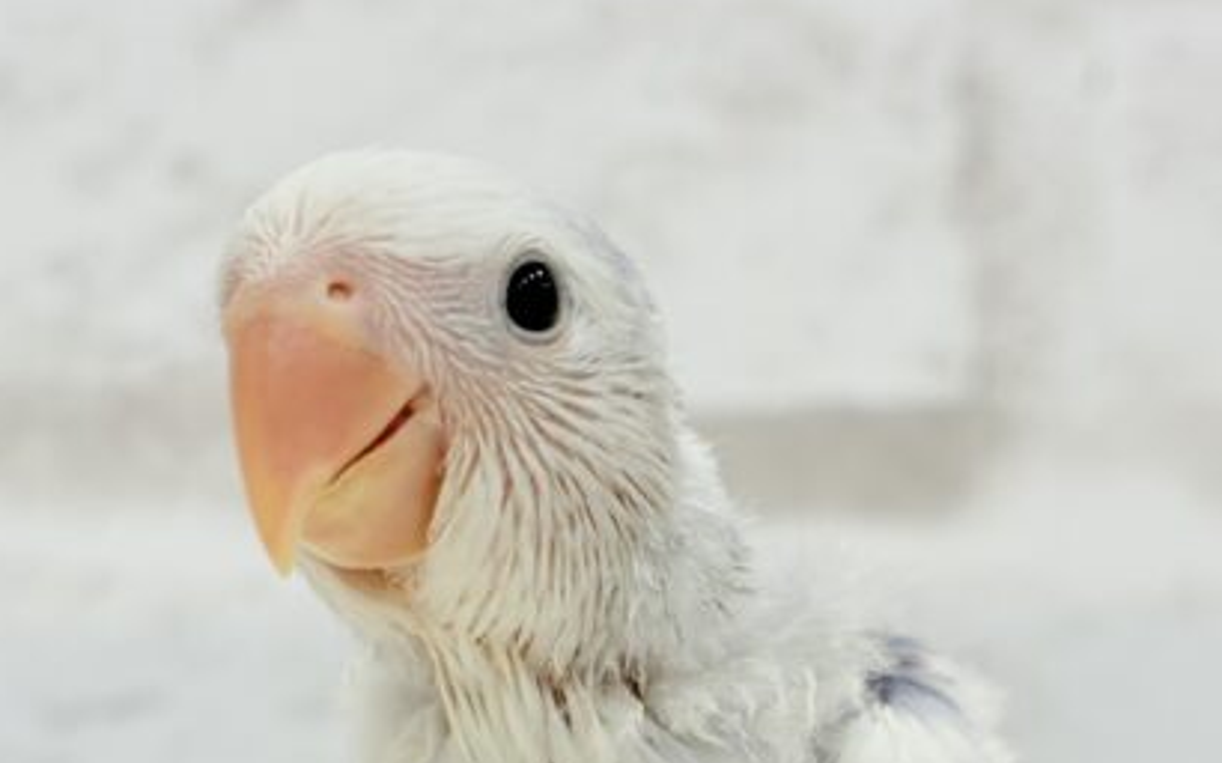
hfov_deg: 24.1
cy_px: 686
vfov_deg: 15.0
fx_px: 2863
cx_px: 602
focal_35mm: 86
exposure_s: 1/100
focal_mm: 5.96
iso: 50
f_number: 1.6
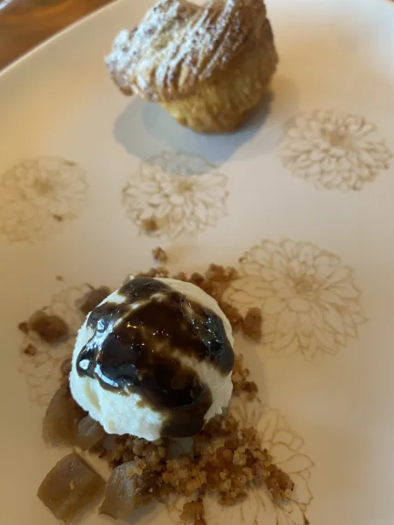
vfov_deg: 67.3
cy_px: 262
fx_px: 394
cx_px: 198
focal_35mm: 26
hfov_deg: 53.1
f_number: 1.8
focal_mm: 4.25
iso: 80
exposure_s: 1/50
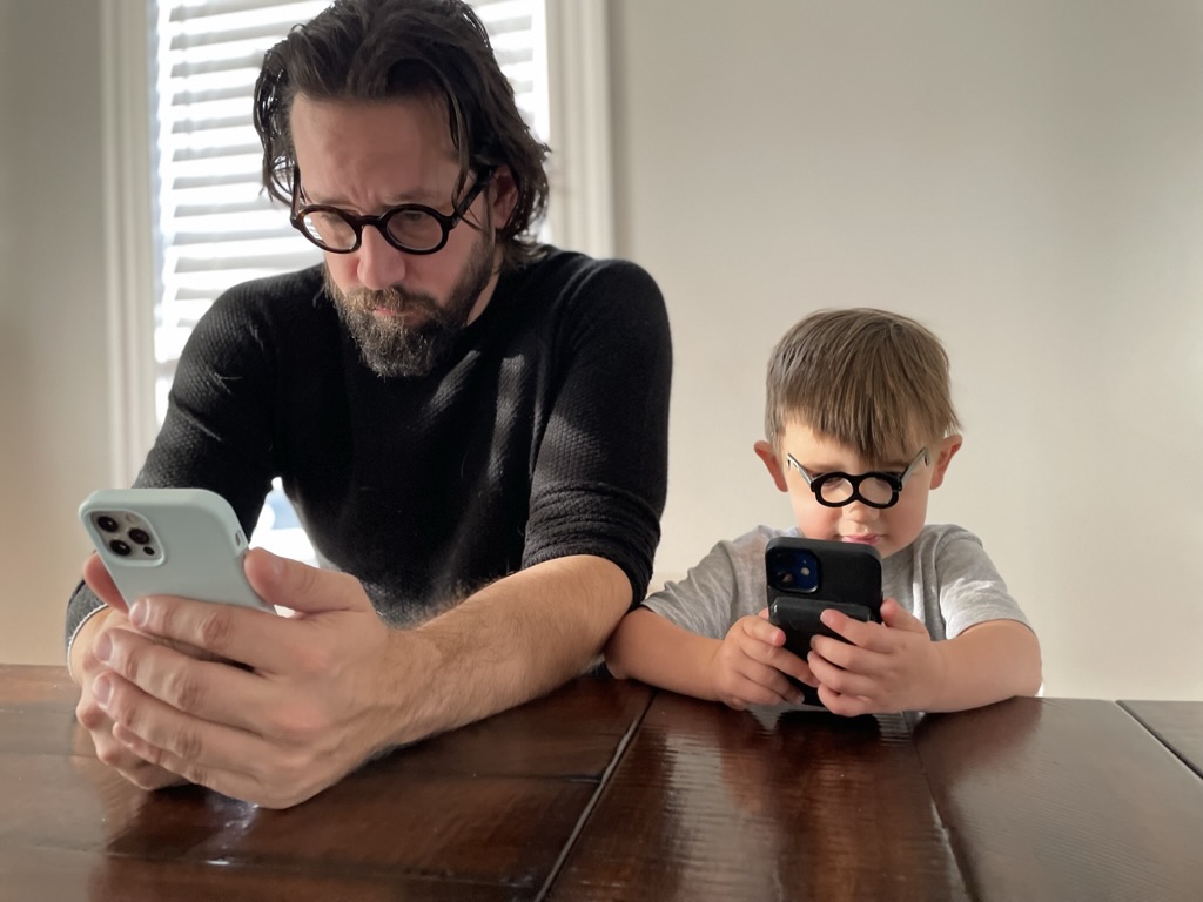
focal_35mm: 26
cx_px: 602
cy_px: 451
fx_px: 904
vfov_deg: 53.1
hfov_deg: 67.3
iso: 320
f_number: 1.6
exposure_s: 1/60
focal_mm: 4.2
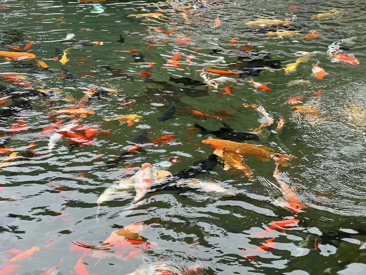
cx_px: 183
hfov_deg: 25.3
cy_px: 138
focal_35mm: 77
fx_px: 814
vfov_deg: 19.1
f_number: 2.8
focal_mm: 9
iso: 80
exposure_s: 1/99
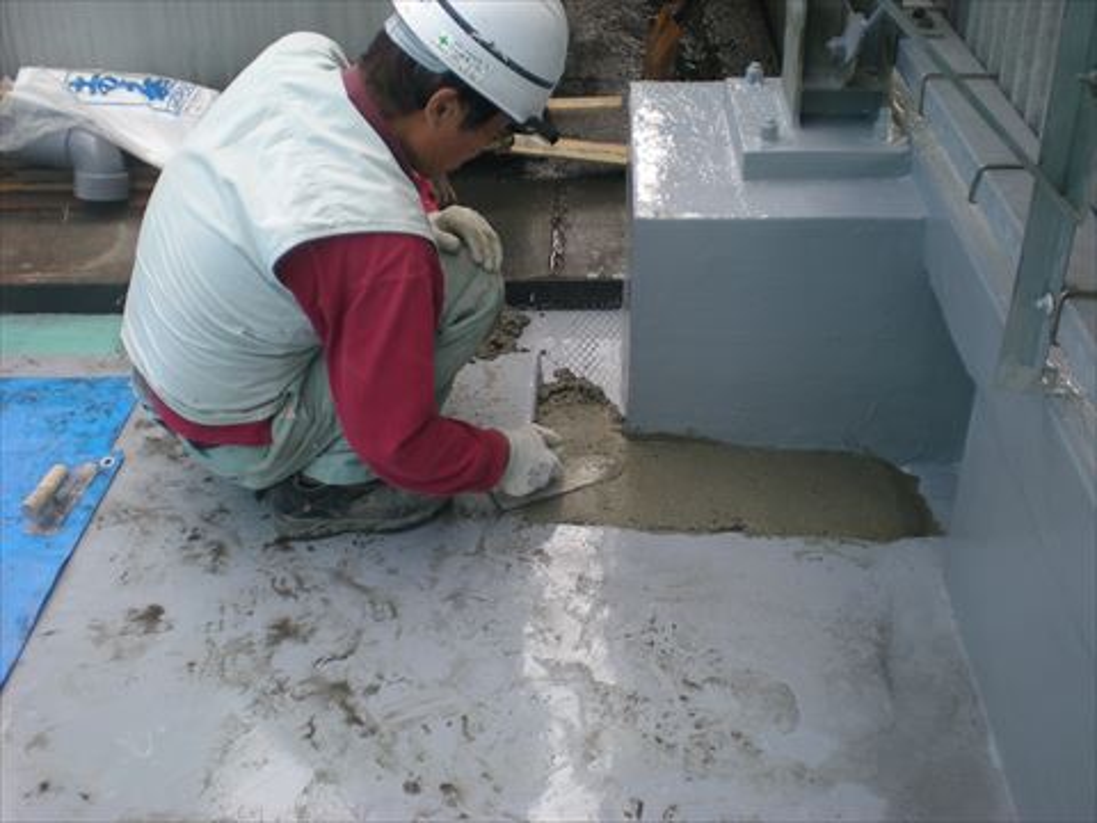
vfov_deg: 37.7
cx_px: 548
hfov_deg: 49.0
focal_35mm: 38
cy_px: 412
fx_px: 1204
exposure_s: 1/100
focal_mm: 6.3
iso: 50
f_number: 3.1
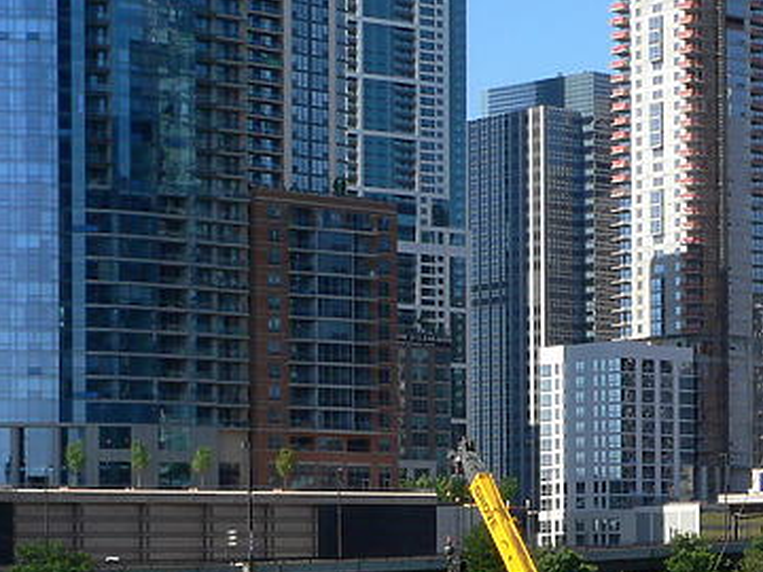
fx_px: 2425
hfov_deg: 17.1
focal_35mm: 110
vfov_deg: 13.3
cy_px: 539
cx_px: 916
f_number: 4.6
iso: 80
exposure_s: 1/500
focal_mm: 7.4
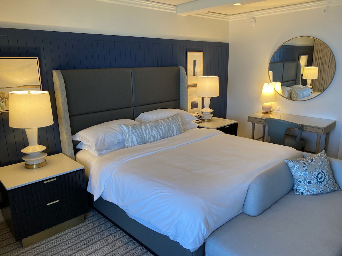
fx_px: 257
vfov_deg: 53.1
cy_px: 128
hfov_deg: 67.3
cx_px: 171
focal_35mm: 26
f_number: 1.8
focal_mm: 4.25
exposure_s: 1/120
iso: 100
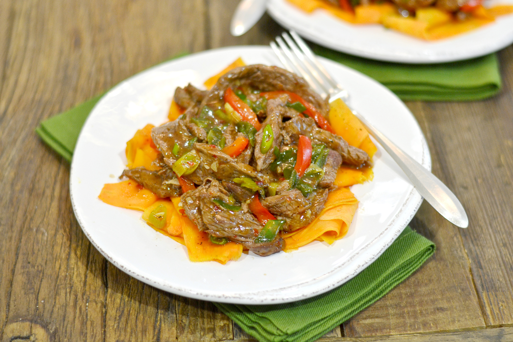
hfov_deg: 27.0
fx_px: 1069
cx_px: 256
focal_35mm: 75
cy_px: 171
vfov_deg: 18.2
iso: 400
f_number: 2.8
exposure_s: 1/60
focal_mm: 50
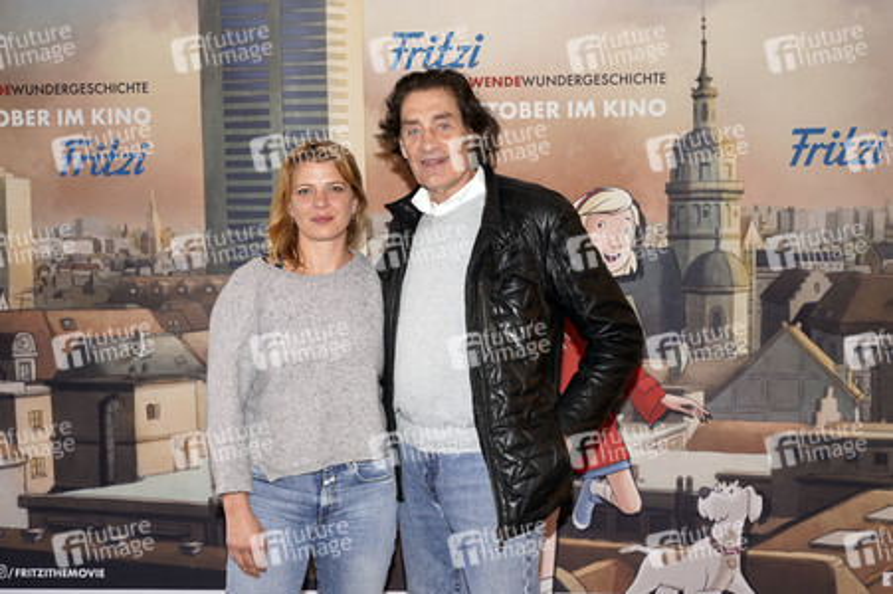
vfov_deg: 25.5
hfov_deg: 37.5
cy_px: 297
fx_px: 1314
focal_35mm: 53
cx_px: 446
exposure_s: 1/60
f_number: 5.6
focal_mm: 53
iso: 640
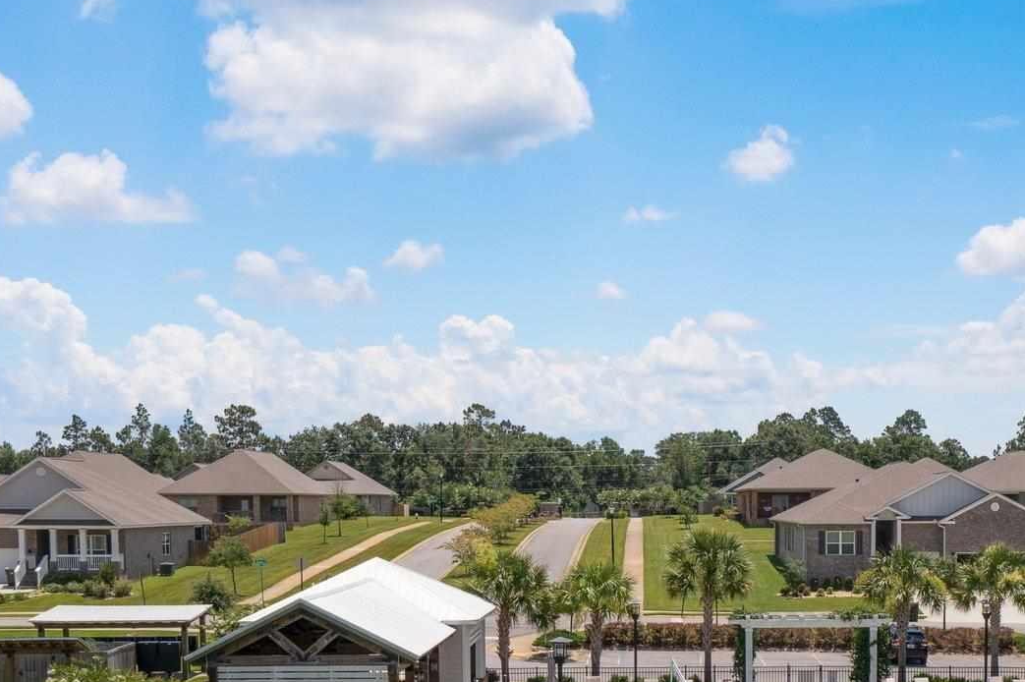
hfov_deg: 35.6
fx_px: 1565
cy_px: 623
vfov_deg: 23.9
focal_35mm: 55
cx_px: 744
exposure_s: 1/120
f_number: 5.6
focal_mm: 10.26
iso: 100
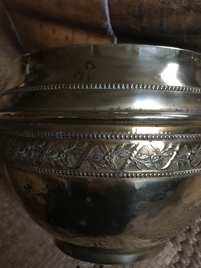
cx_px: 100
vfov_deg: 61.7
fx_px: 225
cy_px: 134
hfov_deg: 48.2
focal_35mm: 29
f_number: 2.2
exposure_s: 1/17
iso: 250
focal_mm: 4.15
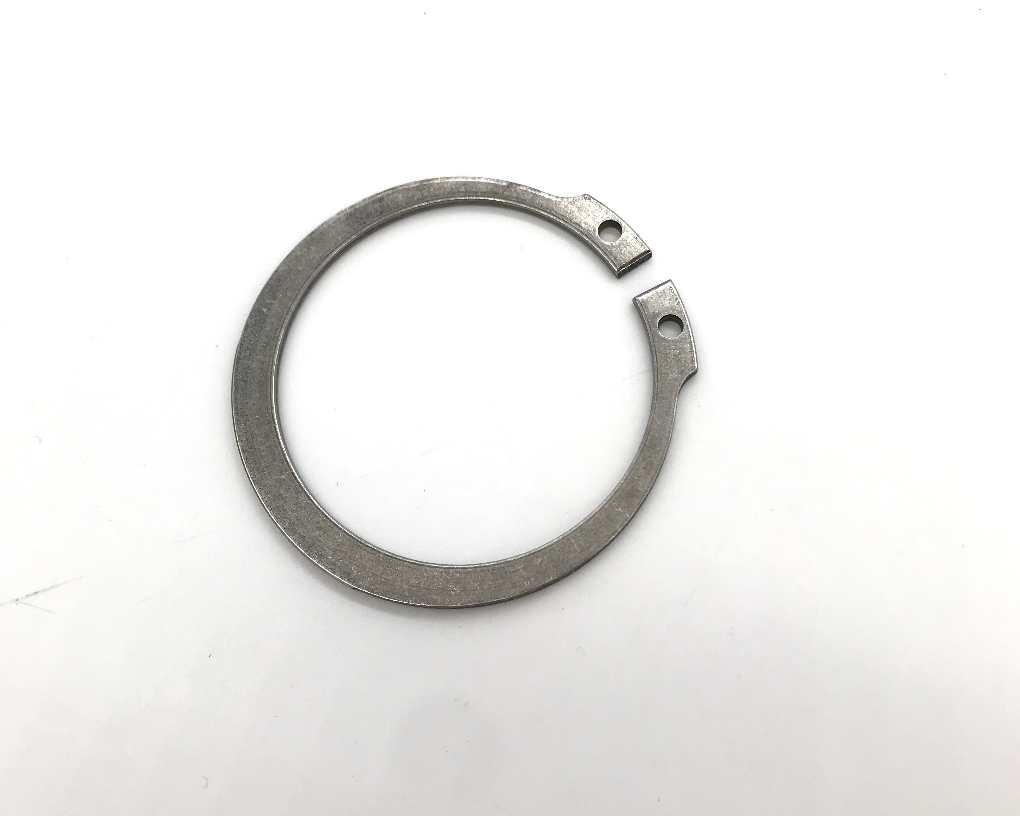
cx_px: 515
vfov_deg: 39.9
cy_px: 319
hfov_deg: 49.1
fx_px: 1117
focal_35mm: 37
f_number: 1.8
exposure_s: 1/257
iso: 20
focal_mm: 3.99
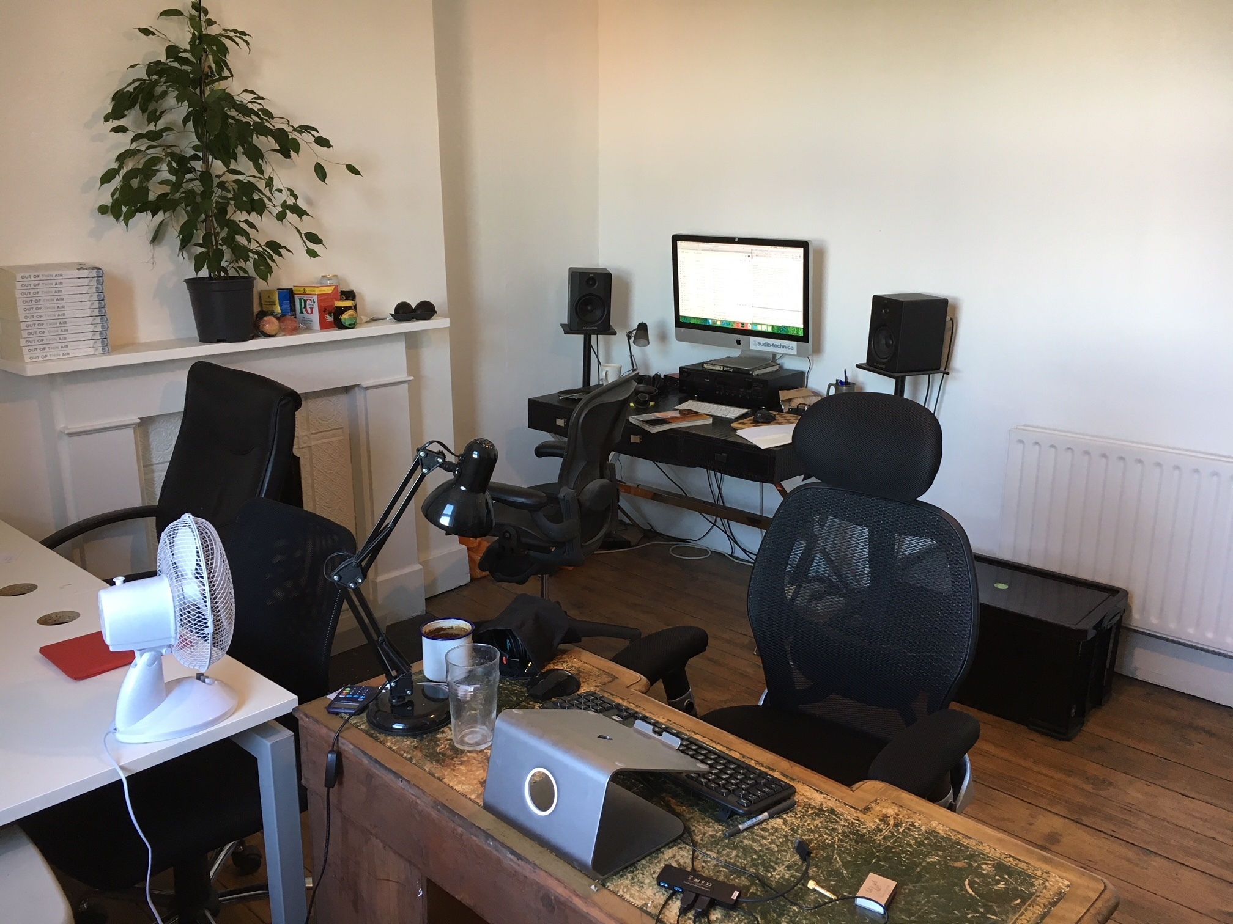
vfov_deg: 48.2
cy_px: 462
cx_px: 616
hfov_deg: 61.7
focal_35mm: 29
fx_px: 1033
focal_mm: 4.15
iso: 80
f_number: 2.2
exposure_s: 1/33
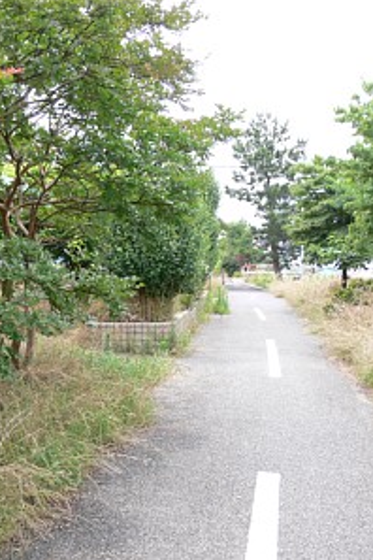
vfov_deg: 40.3
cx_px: 40
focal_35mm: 49
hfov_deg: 26.6
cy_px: 279
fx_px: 761
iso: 80
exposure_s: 1/100
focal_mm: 7.4
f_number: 5
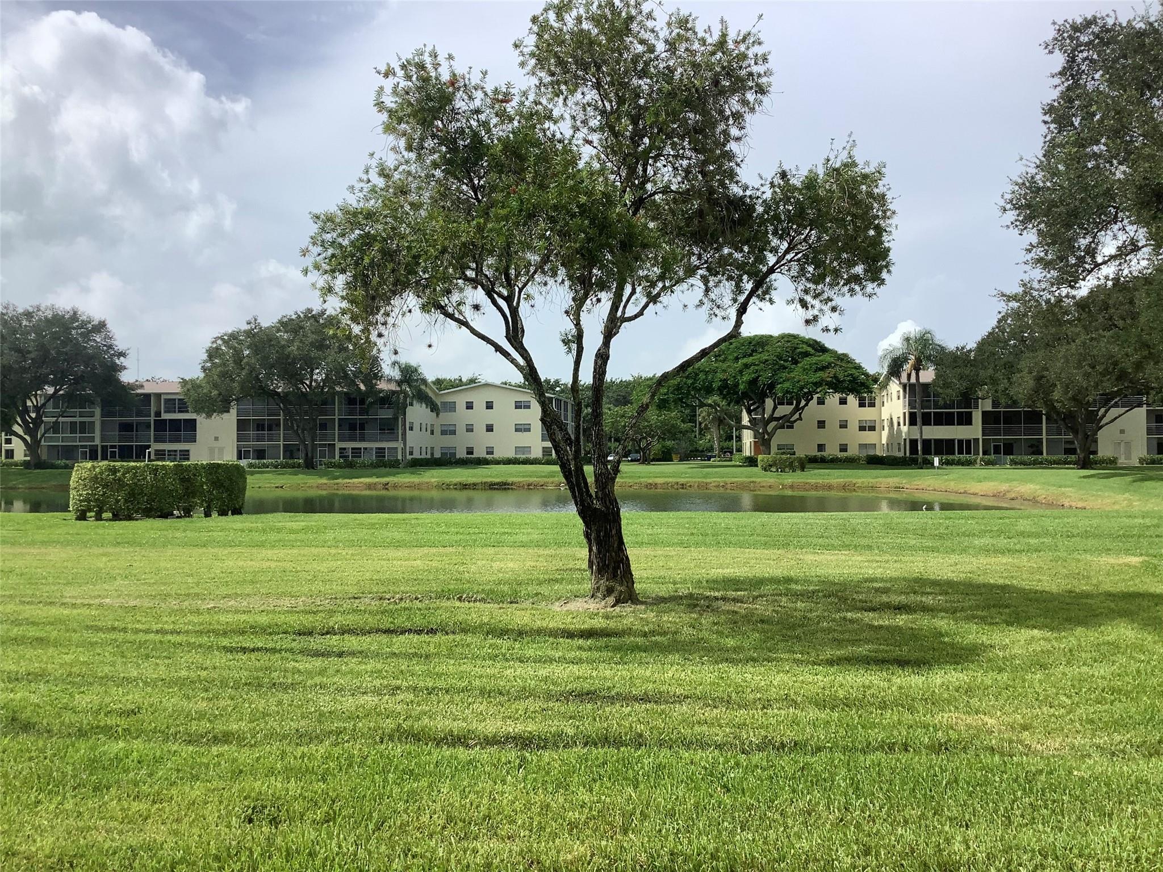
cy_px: 436
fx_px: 1042
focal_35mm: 31
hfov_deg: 58.4
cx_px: 582
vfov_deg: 45.4
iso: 25
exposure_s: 1/1942
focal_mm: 3.3
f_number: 2.4
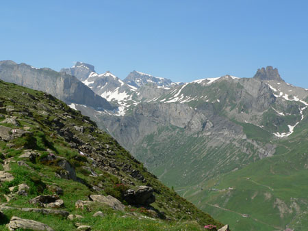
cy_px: 116
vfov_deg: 28.1
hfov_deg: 36.8
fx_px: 463
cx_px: 154
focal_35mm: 52
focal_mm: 8.7
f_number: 5.2
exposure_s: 1/500
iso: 80
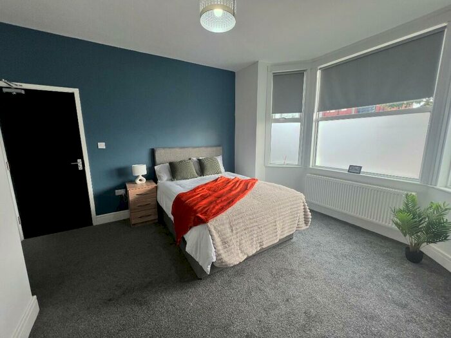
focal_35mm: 13
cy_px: 169
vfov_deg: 89.9
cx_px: 226
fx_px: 169
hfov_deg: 106.2
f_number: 1.8
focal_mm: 1.57
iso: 50
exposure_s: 1/99
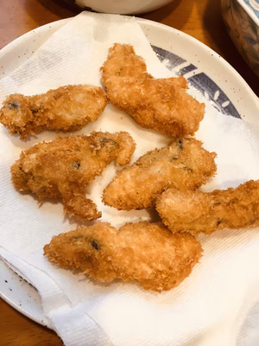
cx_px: 130
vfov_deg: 61.7
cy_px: 173
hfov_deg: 48.2
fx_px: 289
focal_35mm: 29
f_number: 2.2
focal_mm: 4.15
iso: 64
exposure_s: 1/30
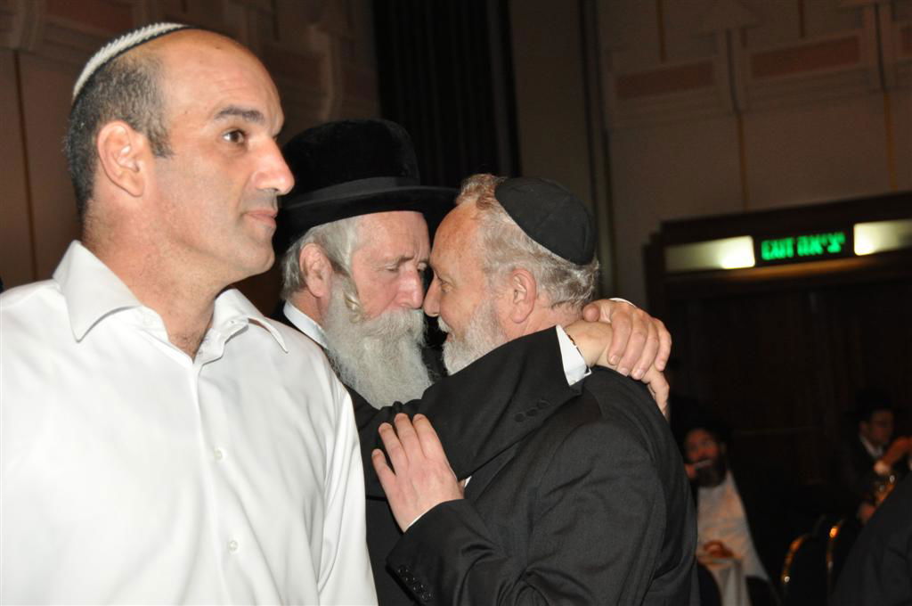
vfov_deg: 18.1
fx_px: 1898
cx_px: 456
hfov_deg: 27.0
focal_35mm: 75
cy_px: 303
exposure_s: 1/60
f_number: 4.8
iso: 800
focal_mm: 50
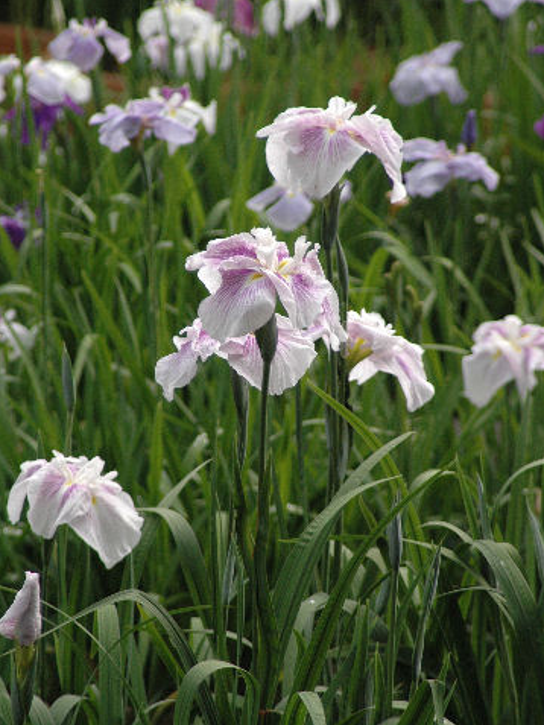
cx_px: 272
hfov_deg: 4.5
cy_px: 384
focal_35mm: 327
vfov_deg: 6.1
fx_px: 6849
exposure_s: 1/1250
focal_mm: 200
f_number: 5.6
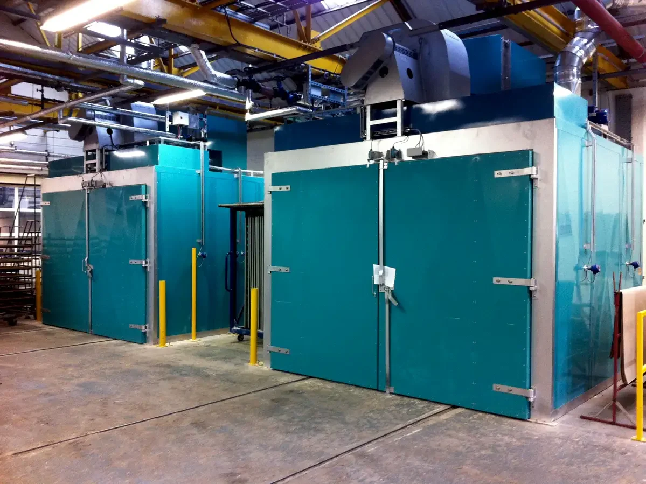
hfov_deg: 52.6
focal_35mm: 35
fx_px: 653
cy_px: 242
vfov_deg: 40.7
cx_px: 323
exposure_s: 1/15
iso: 160
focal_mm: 3.85
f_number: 2.8
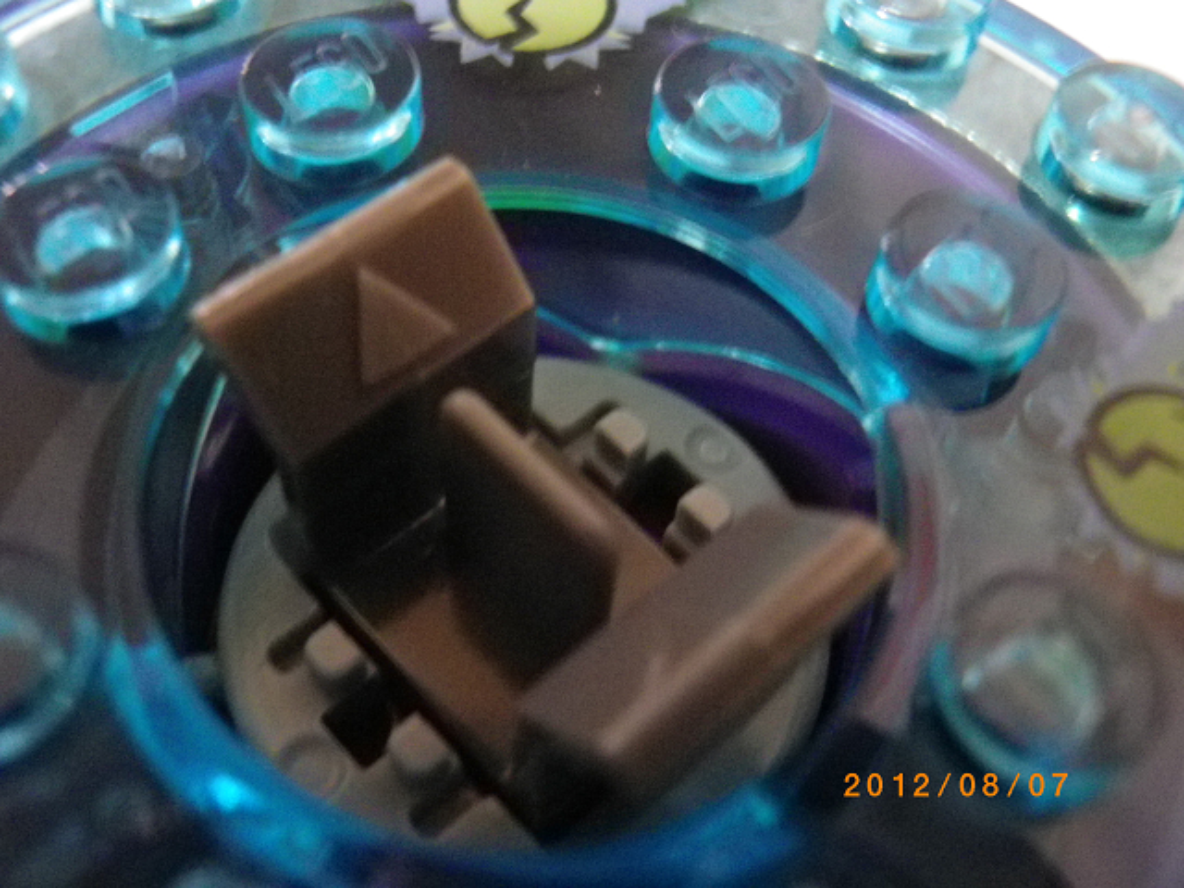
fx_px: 1402
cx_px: 592
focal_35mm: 41
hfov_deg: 45.8
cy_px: 444
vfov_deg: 35.1
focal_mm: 7.3
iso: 800
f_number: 3.9
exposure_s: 1/4
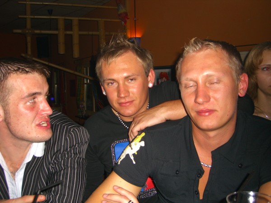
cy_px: 102
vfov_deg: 37.7
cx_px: 136
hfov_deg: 49.0
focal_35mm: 38
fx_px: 297
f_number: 2.8
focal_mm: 7.9
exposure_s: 1/60
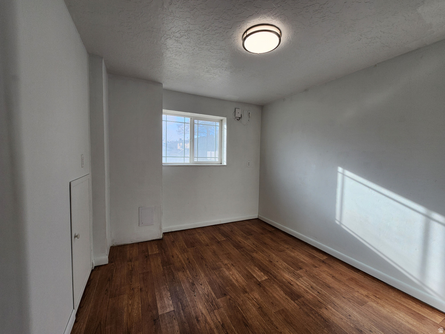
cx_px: 222
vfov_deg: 89.9
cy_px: 167
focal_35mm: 13
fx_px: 167
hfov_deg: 106.2
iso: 50
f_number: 2.2
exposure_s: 1/260
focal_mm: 2.2
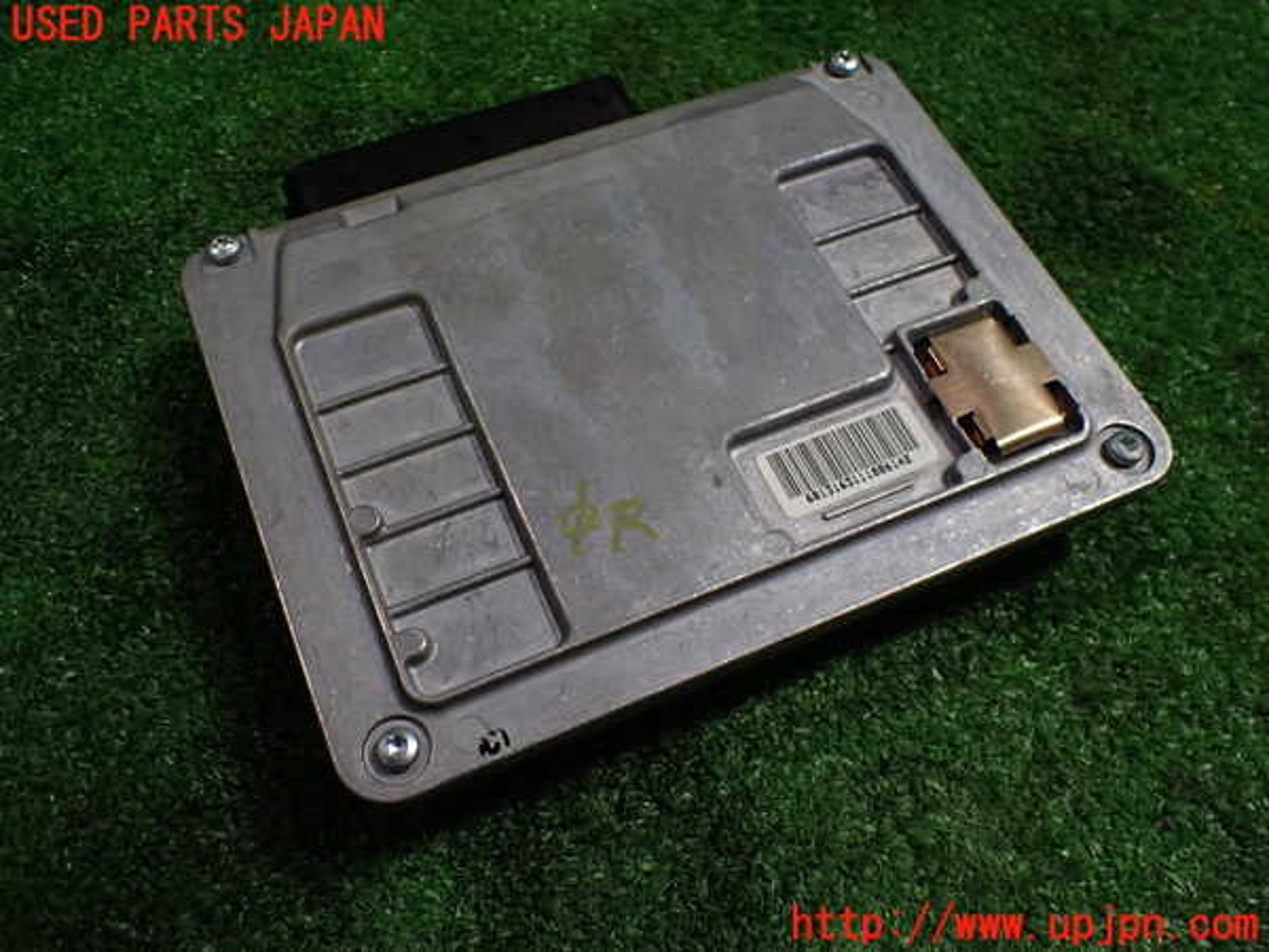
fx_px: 1100
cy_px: 476
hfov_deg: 60.0
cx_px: 634
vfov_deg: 46.8
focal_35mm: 30
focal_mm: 5.4
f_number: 2.3
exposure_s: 1/125
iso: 320
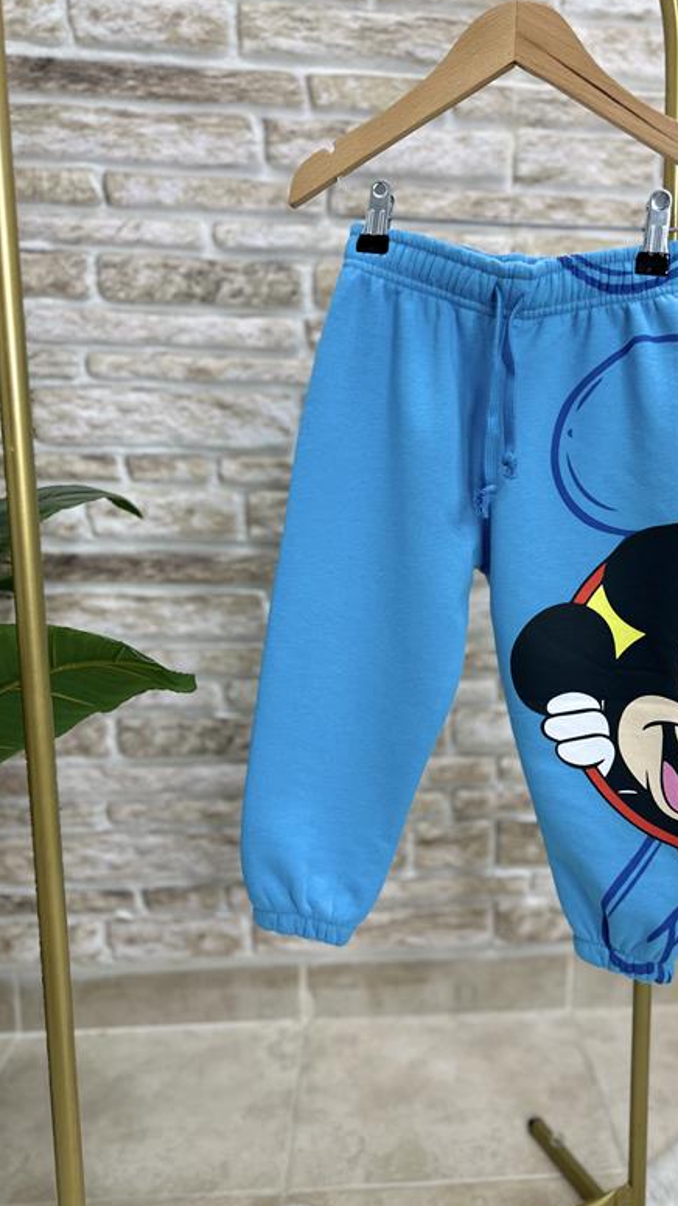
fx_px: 863
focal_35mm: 27
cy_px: 601
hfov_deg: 42.3
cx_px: 454
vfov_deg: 69.9
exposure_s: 1/100
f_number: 1.78
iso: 100
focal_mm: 6.86
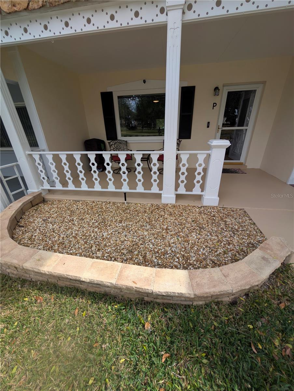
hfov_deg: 94.6
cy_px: 196
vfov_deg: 110.5
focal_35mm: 12
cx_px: 147
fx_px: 136
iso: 49
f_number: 1.7
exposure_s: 1/924
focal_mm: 2.02
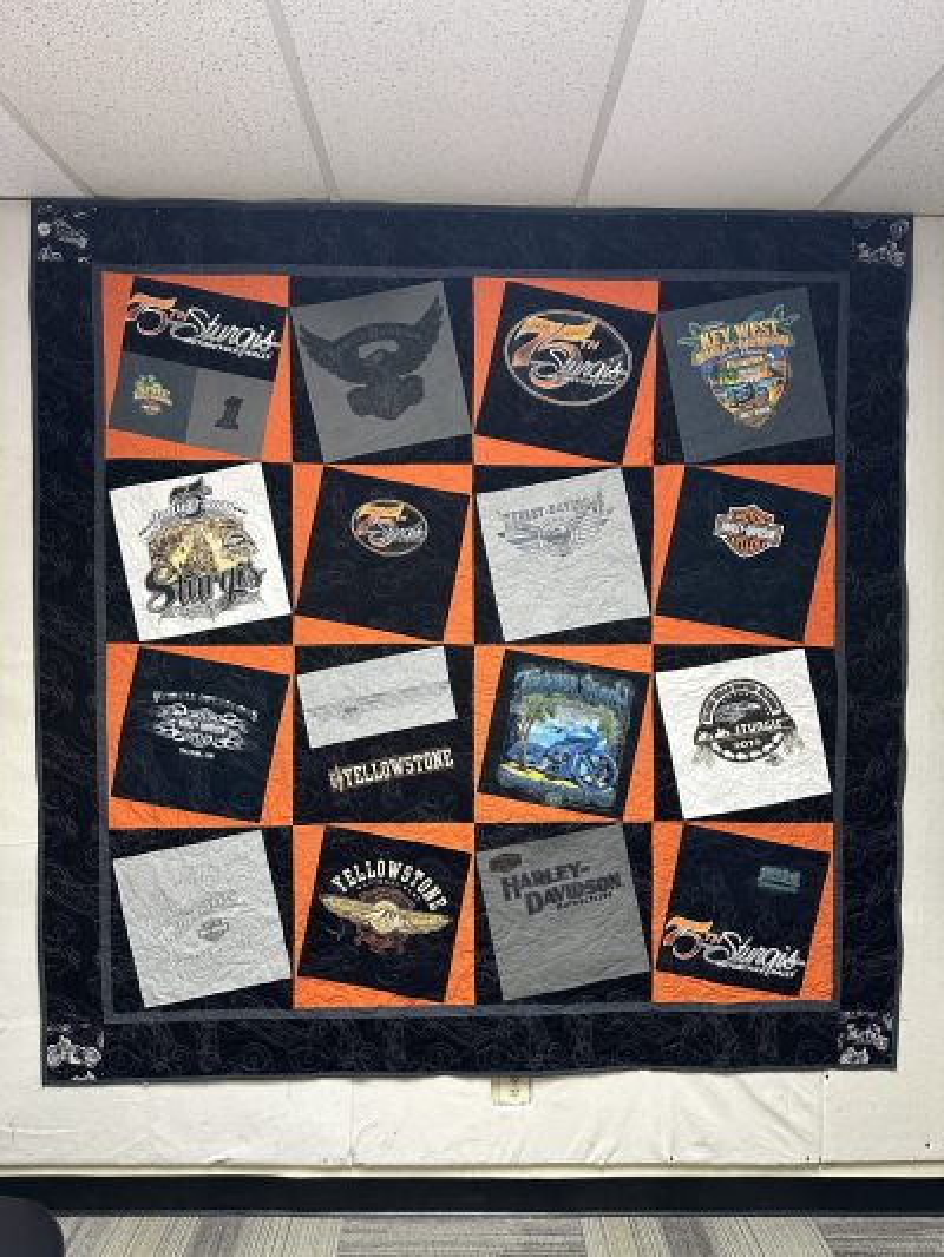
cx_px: 472
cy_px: 628
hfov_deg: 56.8
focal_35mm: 24
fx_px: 872
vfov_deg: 71.6
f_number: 1.78
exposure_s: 1/60
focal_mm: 6.86
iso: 250
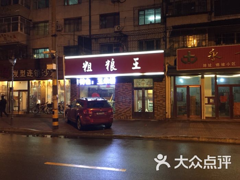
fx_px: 201
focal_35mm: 29
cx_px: 120
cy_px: 90
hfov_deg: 61.7
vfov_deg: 48.2
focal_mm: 4.15
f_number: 2.2
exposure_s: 1/24
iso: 250
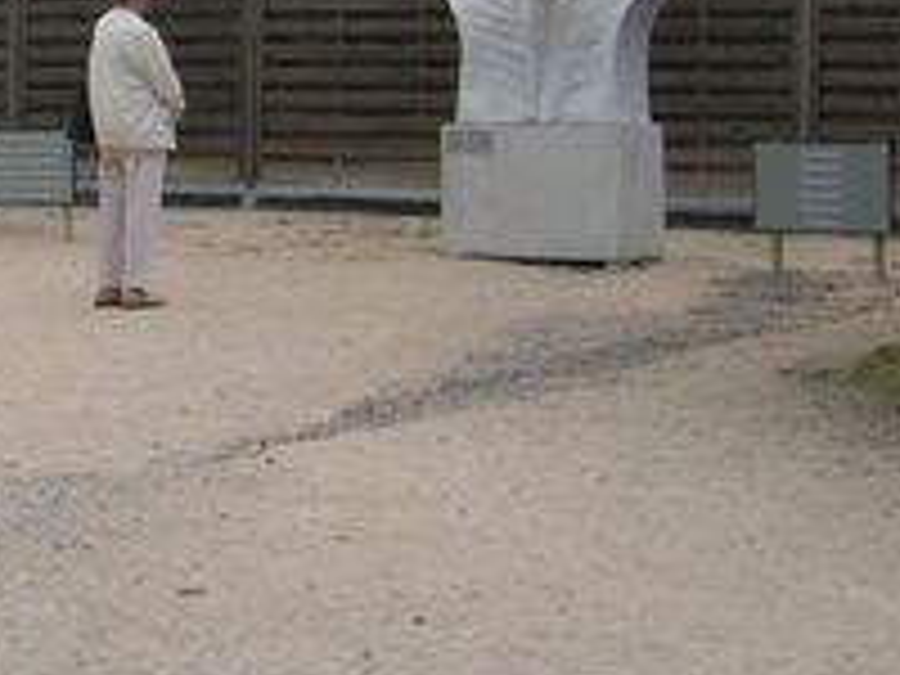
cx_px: -338
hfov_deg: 17.8
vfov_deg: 14.3
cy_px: 50
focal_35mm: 102
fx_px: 2652
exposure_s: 1/83
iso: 50
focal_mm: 5.7
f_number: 4.9
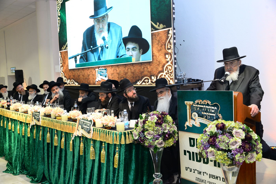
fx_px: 268
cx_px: 138
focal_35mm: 35
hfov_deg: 54.4
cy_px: 92
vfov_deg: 37.8
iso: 1000
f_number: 5.6
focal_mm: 35
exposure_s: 1/80
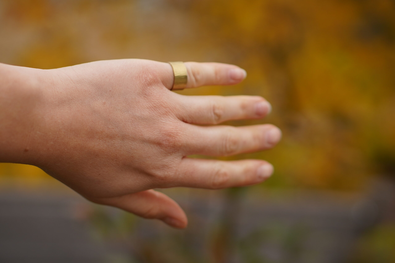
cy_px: 132
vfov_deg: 18.2
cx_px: 198
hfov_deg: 27.0
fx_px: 823
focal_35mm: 75
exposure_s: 1/2000
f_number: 2.2
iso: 250
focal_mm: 50
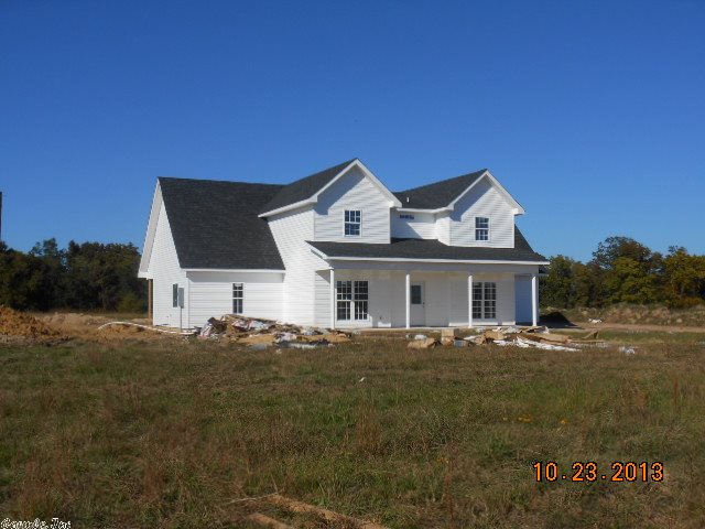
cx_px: 352
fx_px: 835
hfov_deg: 45.8
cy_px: 264
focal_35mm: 41
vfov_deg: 35.1
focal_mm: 7.2
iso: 80
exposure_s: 1/1250
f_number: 3.9
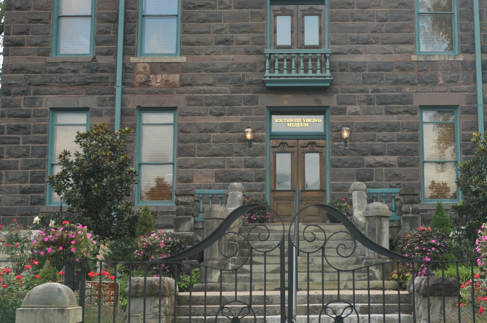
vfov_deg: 17.8
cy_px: 66
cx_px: 320
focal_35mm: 76
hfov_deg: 26.5
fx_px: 1027
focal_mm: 24
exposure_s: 1/125
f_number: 6.3
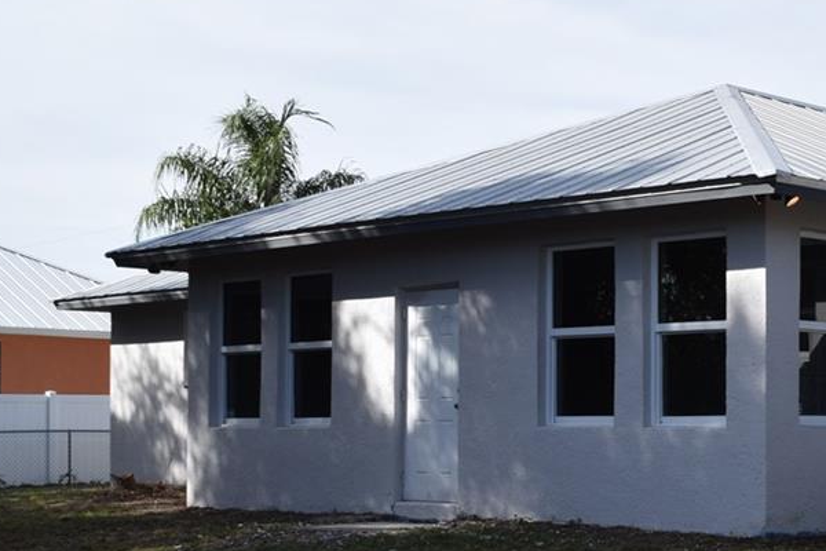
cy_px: 408
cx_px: 816
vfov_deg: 18.8
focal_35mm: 72
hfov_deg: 26.6
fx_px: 1652
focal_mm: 18
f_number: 9
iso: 100
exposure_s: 1/200
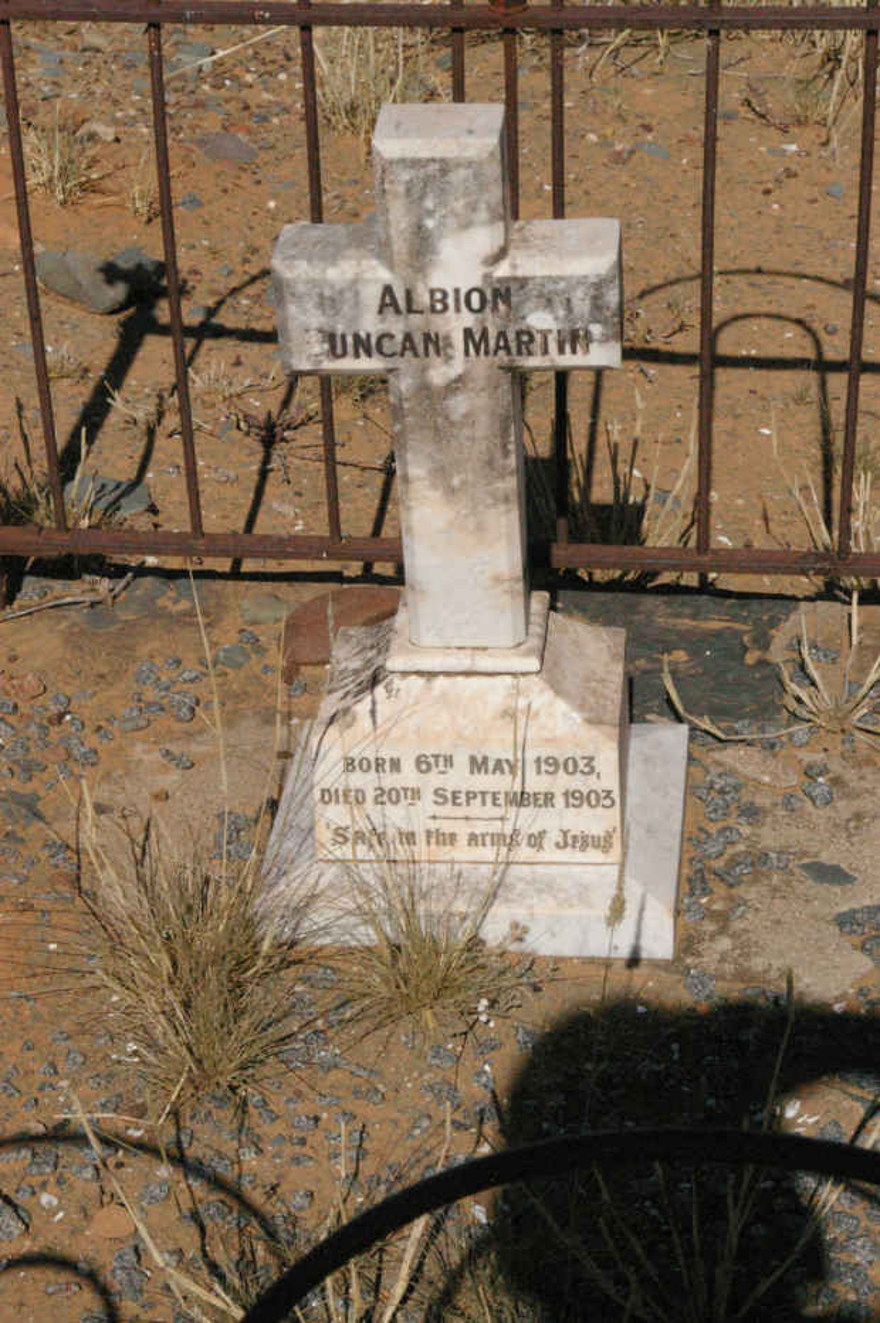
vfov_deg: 24.6
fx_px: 3029
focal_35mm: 82
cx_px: 440
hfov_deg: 16.5
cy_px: 662
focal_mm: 55
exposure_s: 1/1500
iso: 3200
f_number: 22
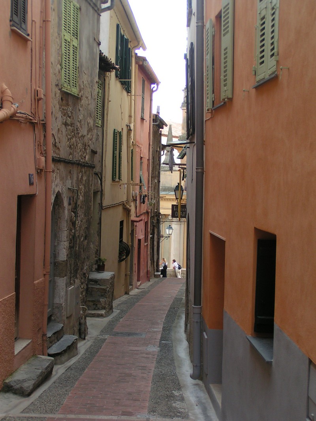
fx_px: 694
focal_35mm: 57
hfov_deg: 25.7
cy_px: 210
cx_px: 158
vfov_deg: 33.8
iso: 50
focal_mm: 8.7
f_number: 4
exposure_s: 1/80
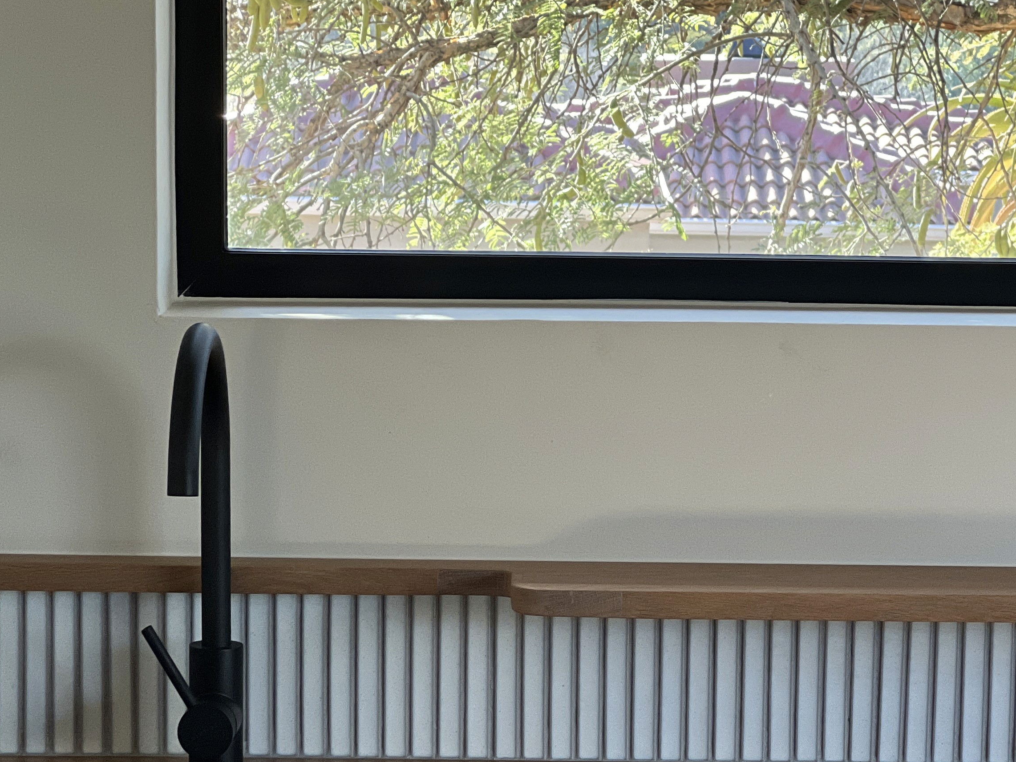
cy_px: 558
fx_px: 3991
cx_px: 646
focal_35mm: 136
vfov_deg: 10.9
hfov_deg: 14.5
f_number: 2.8
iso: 200
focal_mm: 9
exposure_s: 1/121
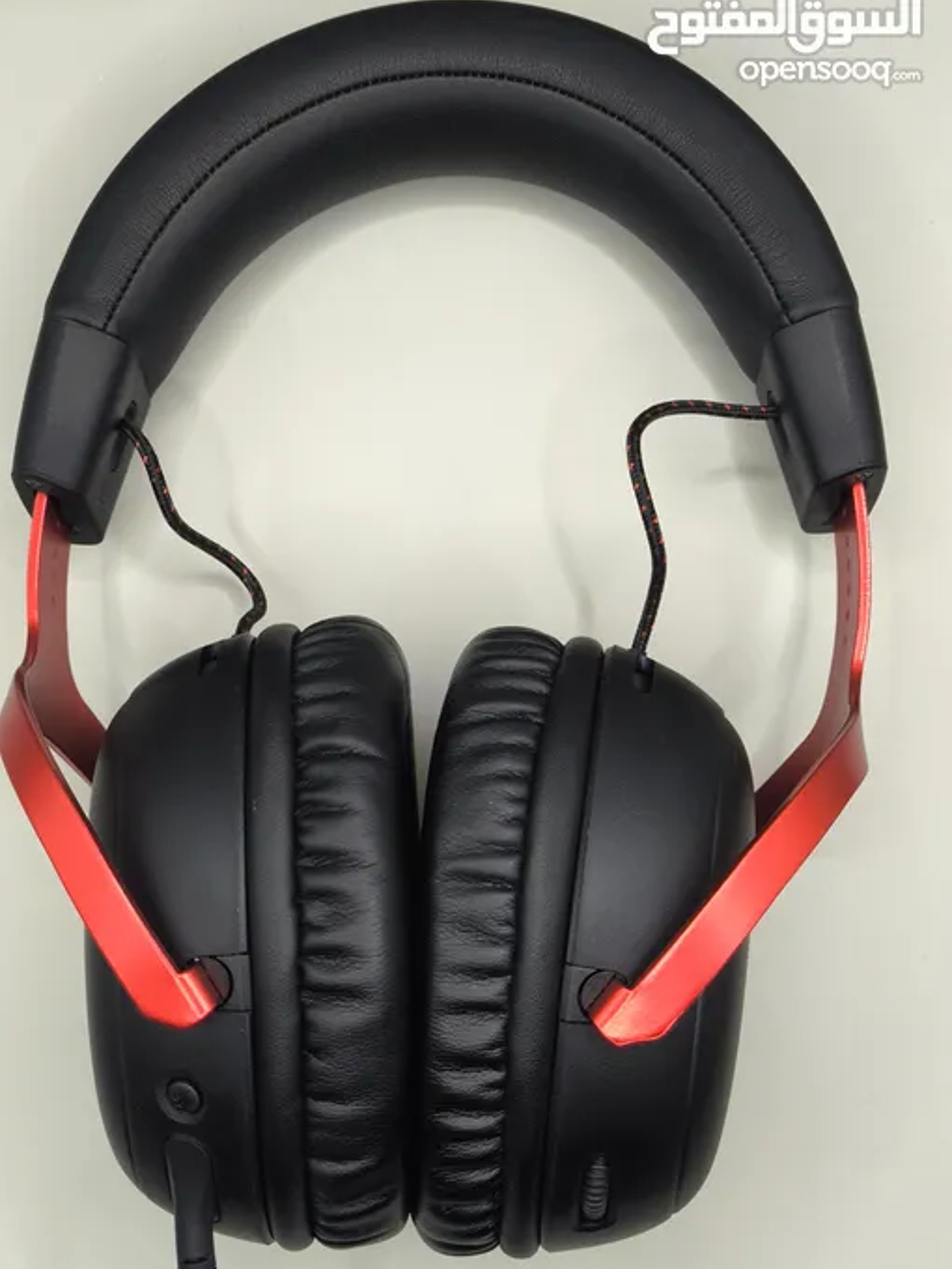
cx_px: 460
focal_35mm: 53
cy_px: 622
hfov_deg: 27.5
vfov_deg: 36.2
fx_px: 1942
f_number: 1.7
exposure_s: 1/50
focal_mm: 4.71
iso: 64
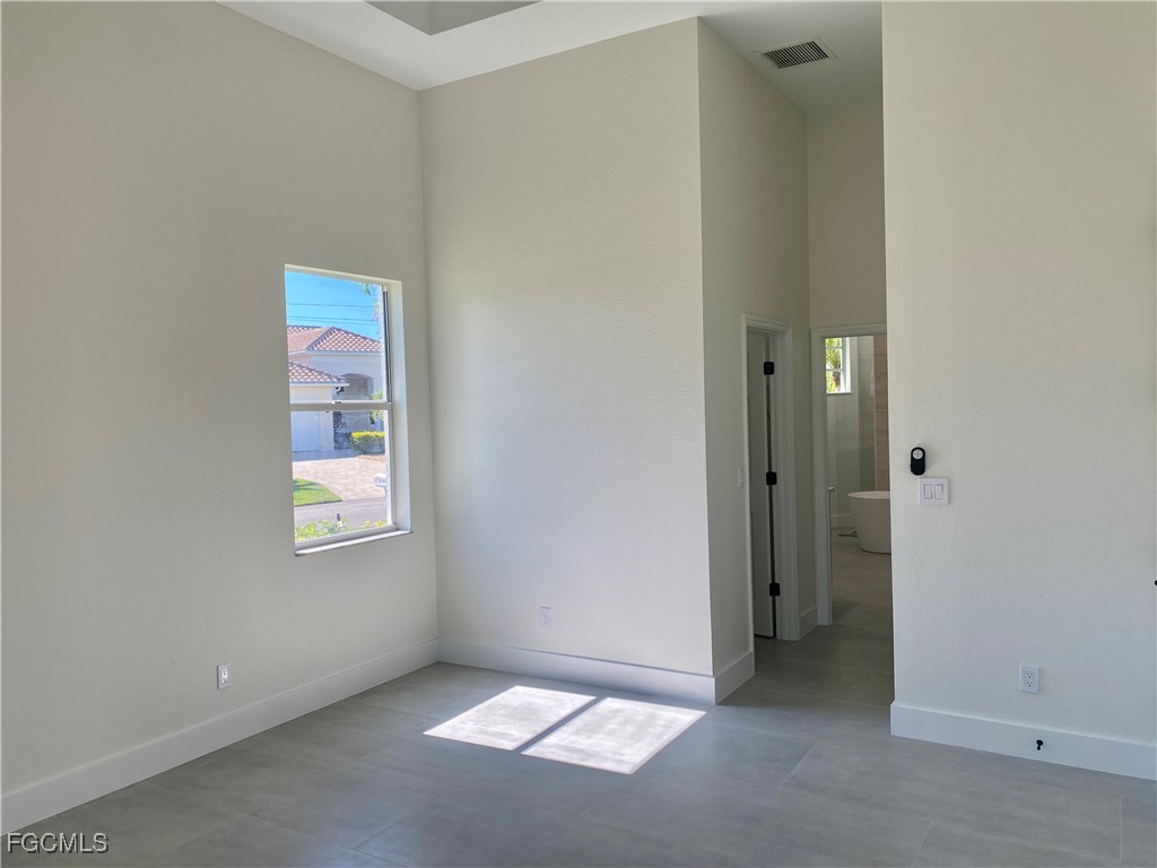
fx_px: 869
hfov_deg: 67.3
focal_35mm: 26
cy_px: 434
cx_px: 578
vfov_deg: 53.1
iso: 32
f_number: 1.8
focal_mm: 4.25
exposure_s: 1/336
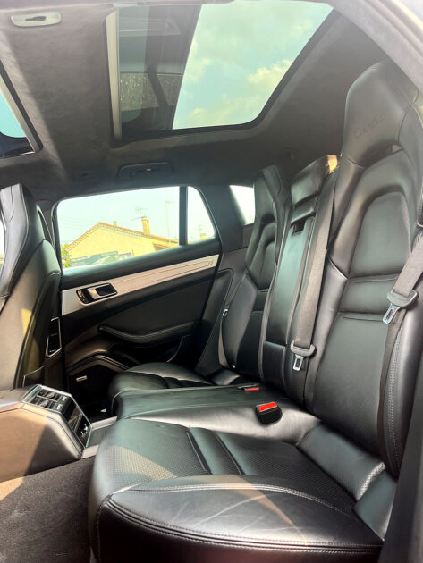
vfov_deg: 67.3
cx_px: 212
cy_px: 282
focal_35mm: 26
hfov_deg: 53.1
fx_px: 423
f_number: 1.6
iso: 125
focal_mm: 5.1
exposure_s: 1/121
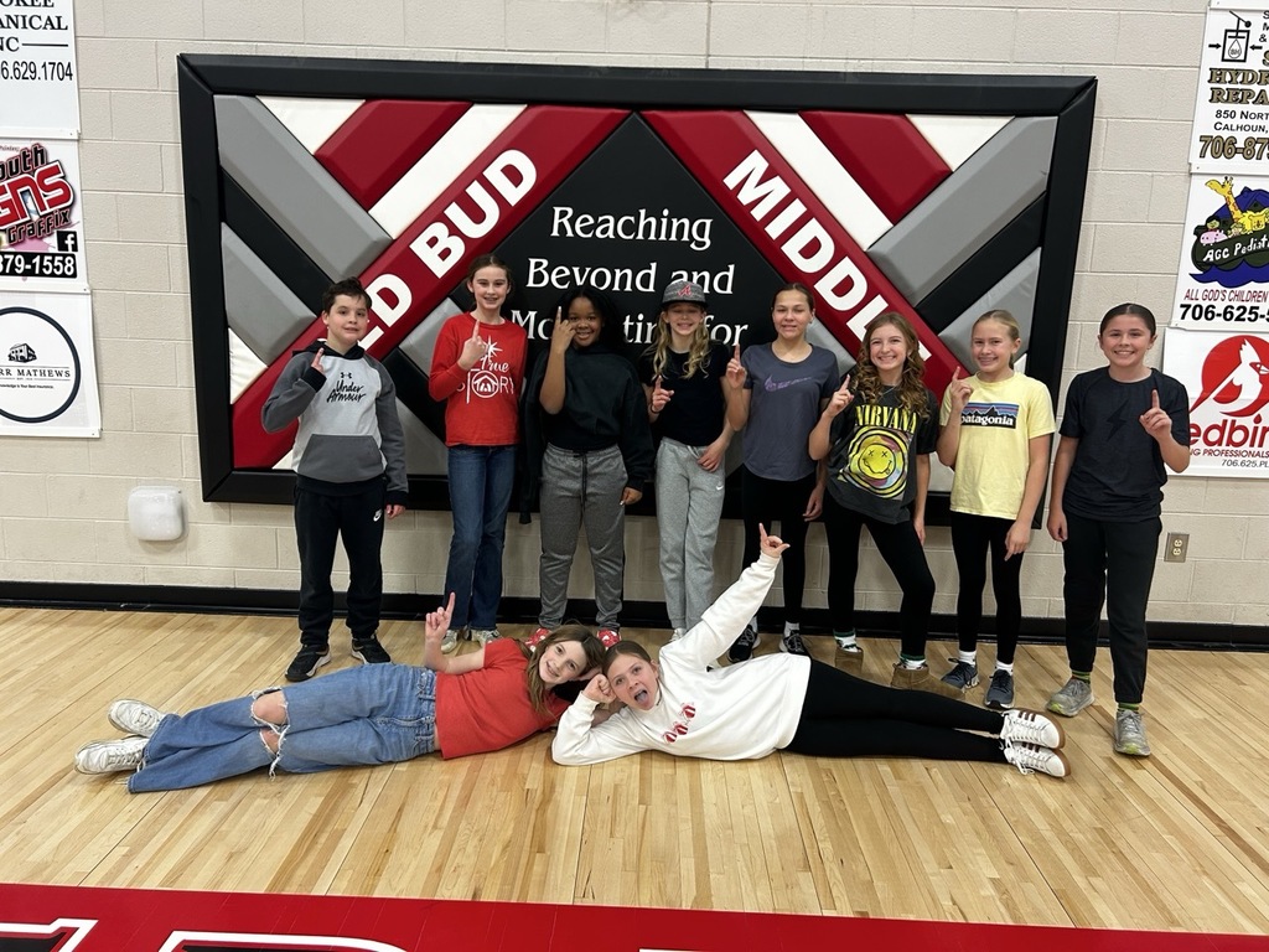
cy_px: 476
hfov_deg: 67.3
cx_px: 634
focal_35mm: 26
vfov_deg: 53.1
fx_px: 953
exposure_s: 1/60
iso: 125
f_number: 1.5
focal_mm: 5.7
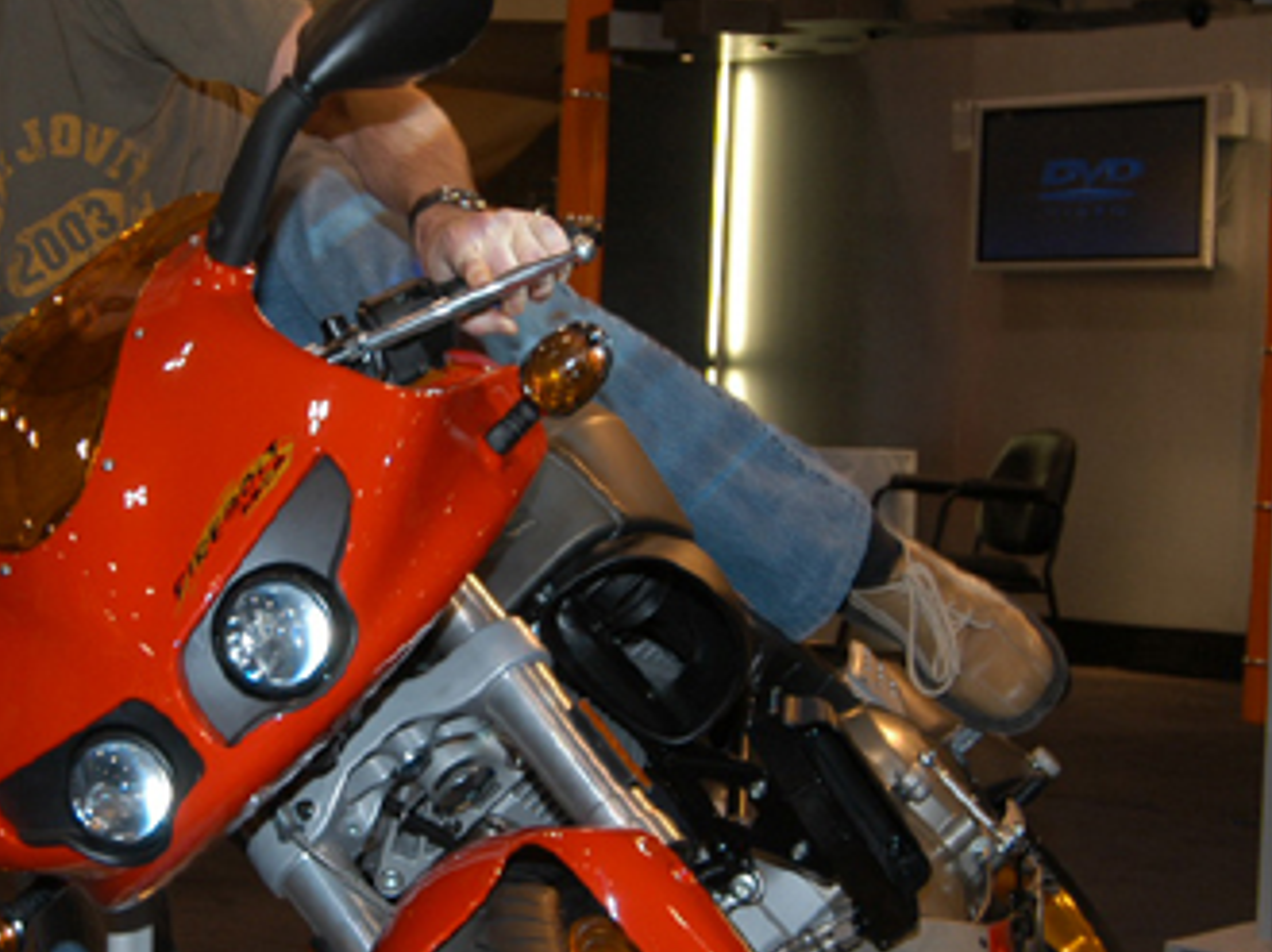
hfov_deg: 27.3
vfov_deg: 20.7
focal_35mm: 71
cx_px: 468
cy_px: 489
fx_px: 2607
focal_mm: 24
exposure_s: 1/60
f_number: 5
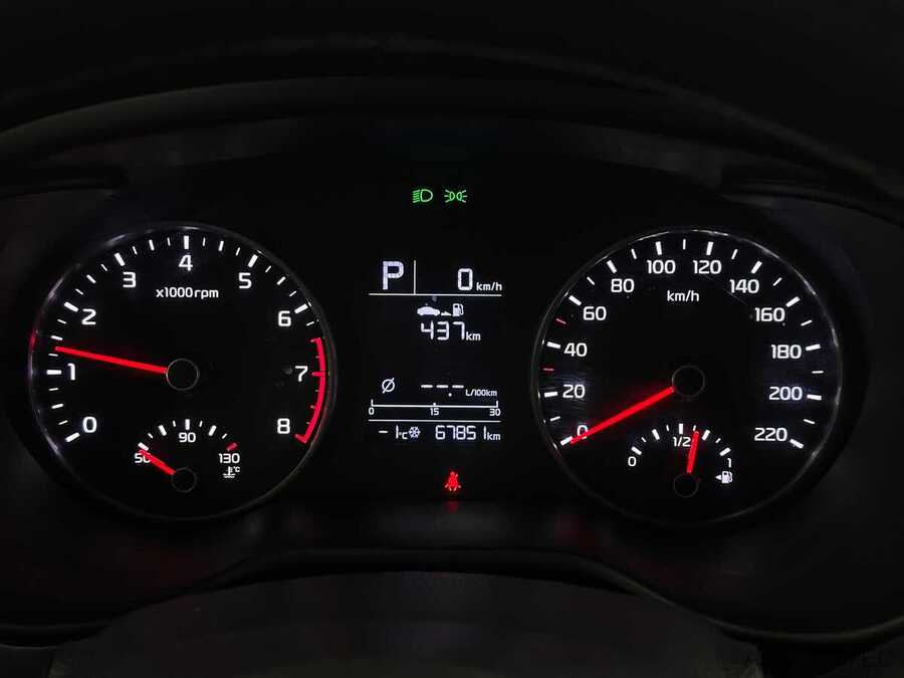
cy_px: 339
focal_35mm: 48
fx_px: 1254
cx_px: 452
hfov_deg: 39.7
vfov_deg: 30.3
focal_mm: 6.86
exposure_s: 1/33
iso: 200
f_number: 1.78
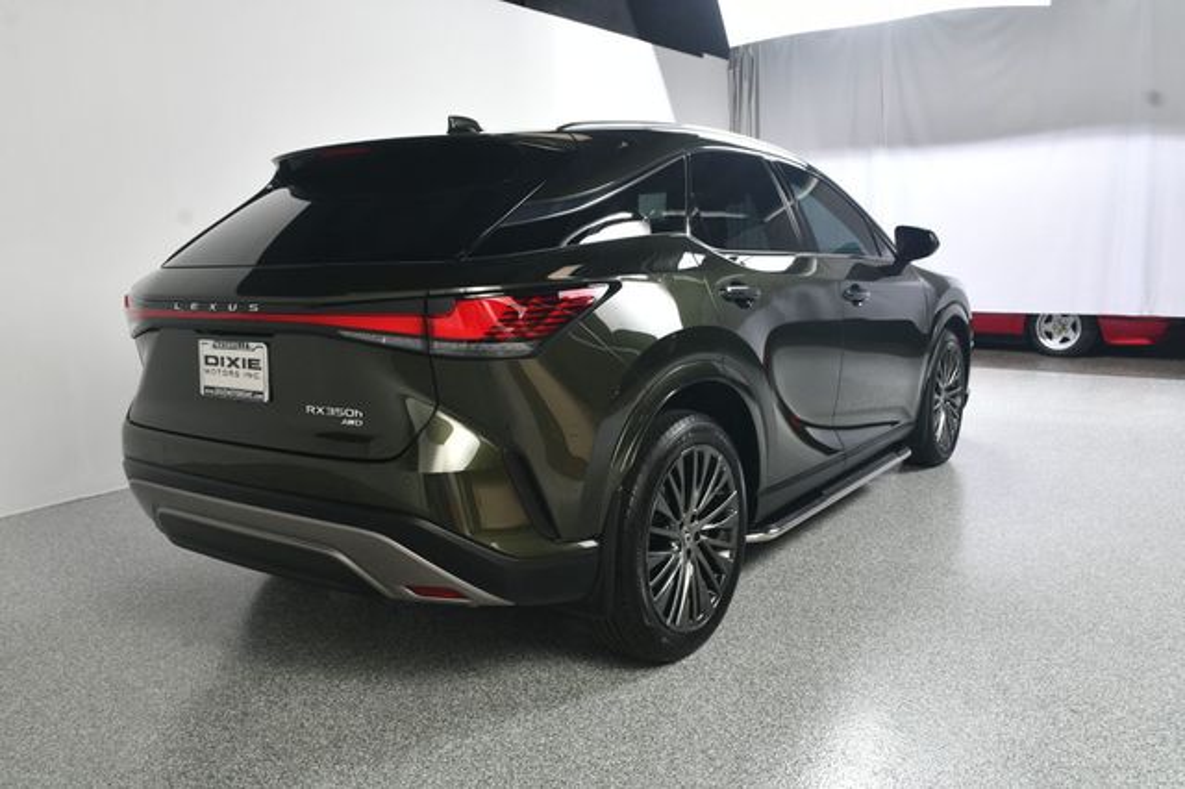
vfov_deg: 47.9
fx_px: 888
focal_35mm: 27
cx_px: 592
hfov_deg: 67.4
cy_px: 394
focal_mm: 18
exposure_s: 1/160
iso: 100
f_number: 8
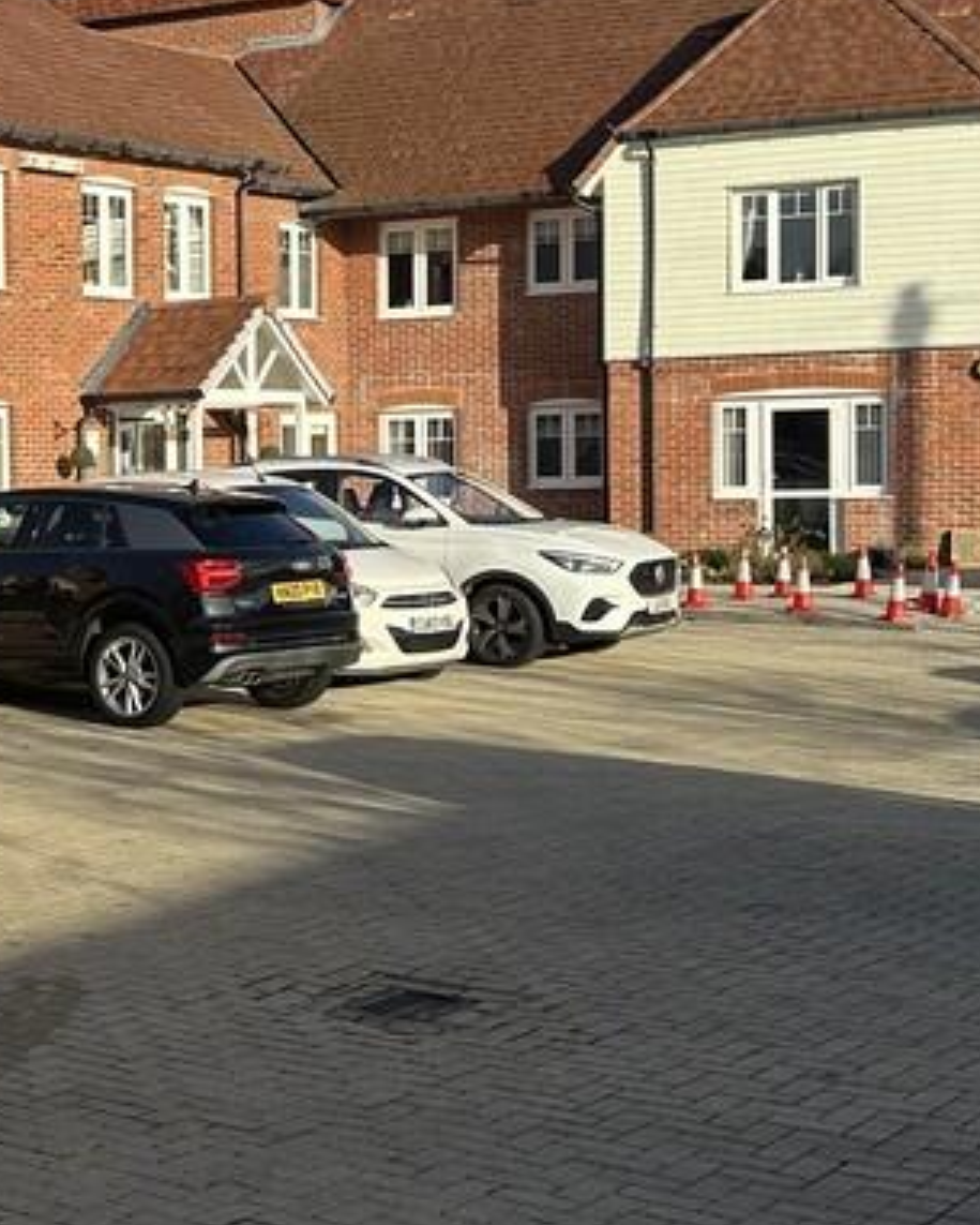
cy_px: 531
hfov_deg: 22.8
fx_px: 2283
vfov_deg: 30.0
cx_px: -100
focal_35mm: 63
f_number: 1.78
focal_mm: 6.86
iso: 80
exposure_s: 1/4545
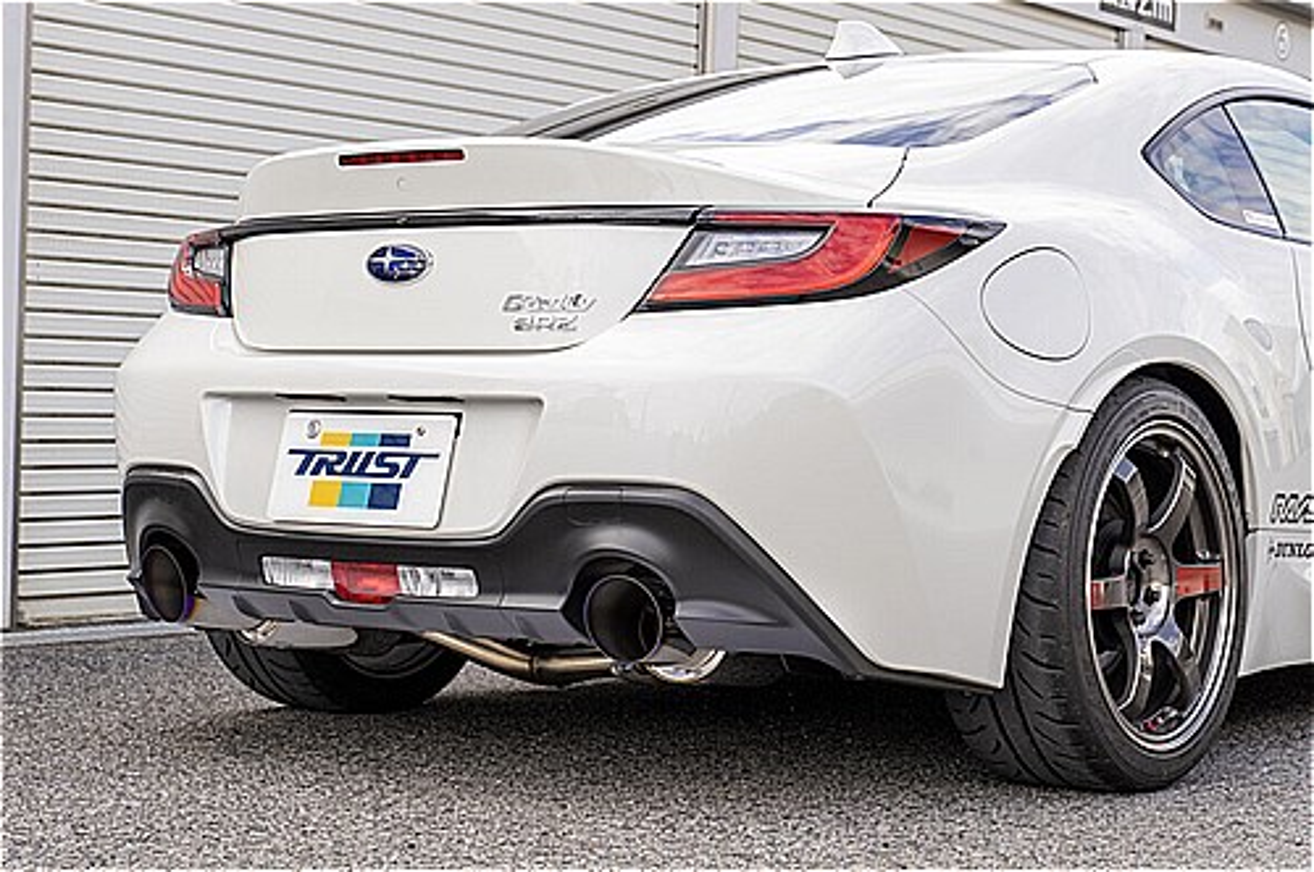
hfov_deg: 30.5
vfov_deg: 20.6
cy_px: 436
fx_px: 2406
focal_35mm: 66
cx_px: 657
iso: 400
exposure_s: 1/250
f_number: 8
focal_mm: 66
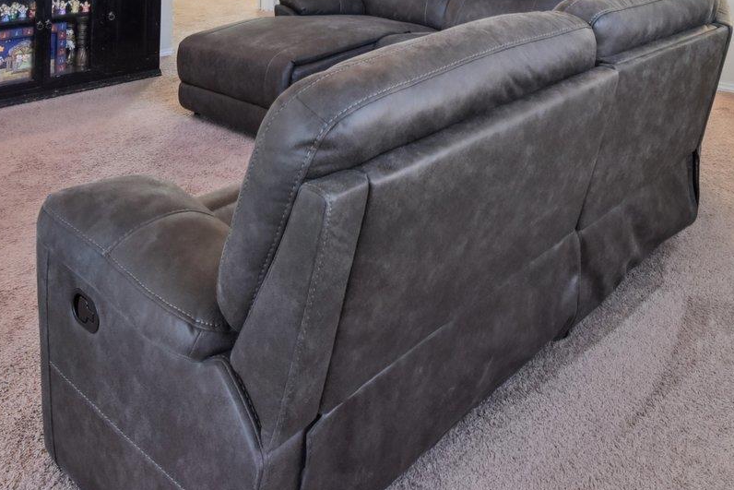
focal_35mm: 36
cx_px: 450
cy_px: -116
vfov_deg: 30.5
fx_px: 734
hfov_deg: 52.7
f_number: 8
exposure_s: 1/15
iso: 720
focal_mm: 14
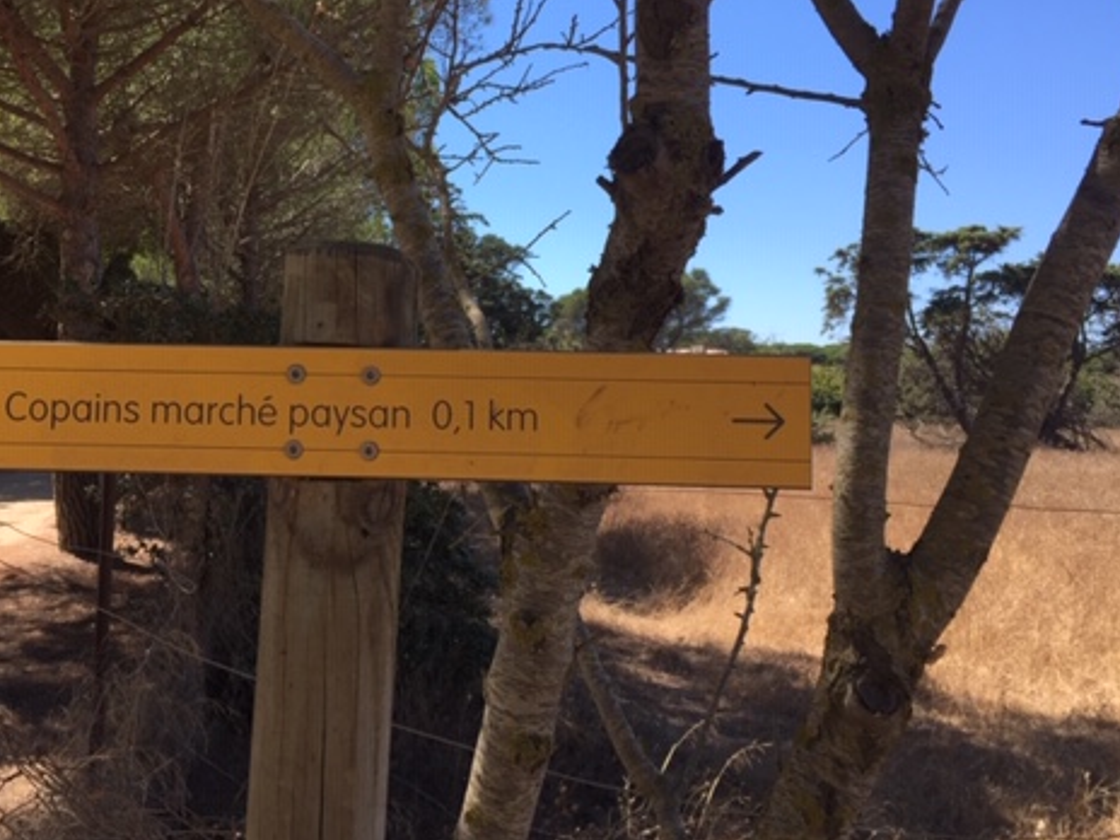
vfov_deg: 35.9
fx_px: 1294
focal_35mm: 40
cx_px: 406
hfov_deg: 46.3
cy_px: 343
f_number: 2.2
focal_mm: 4.15
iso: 32
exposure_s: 1/964
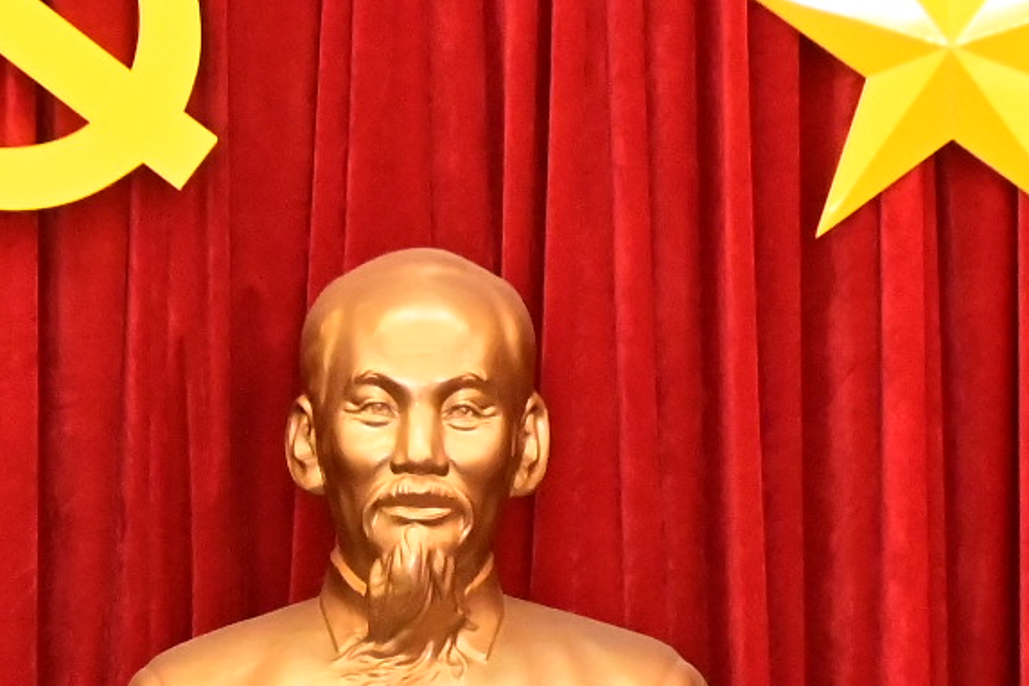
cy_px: 885
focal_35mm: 385
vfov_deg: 3.6
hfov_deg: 5.4
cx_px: 327
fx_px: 11004
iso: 6400
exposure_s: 1/200
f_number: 5
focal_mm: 75
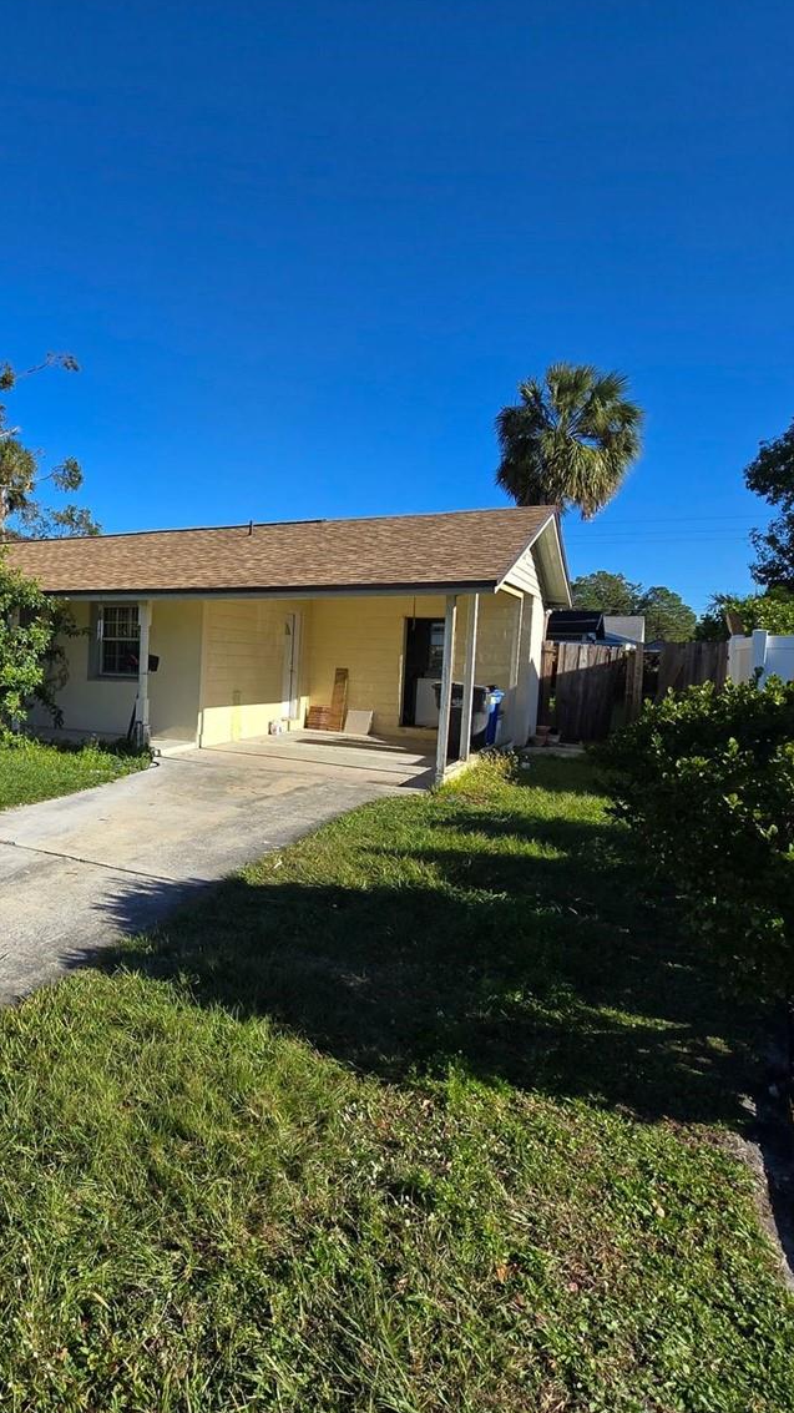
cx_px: 117
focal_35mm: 20
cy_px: 695
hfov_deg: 51.0
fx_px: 749
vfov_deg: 86.6
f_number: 2.2
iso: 50
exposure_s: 1/2314
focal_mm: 2.2
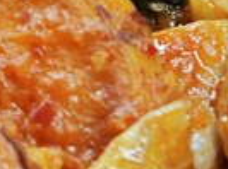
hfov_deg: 4.2
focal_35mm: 475
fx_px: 3120
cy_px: -224
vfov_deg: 3.1
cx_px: 314
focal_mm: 11.5
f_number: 1.8
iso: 400
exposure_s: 1/120
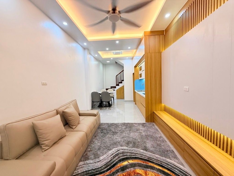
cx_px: 117
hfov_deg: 102.1
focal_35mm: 14
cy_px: 88
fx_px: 95
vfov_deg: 85.7
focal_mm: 2.22
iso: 80
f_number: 2.2
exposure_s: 1/100
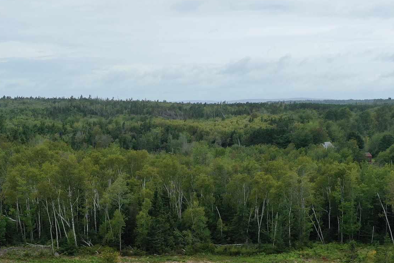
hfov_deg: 26.3
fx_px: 843
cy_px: 317
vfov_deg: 16.9
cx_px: 165
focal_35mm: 77
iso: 100
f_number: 5
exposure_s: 1/240
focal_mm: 10.26
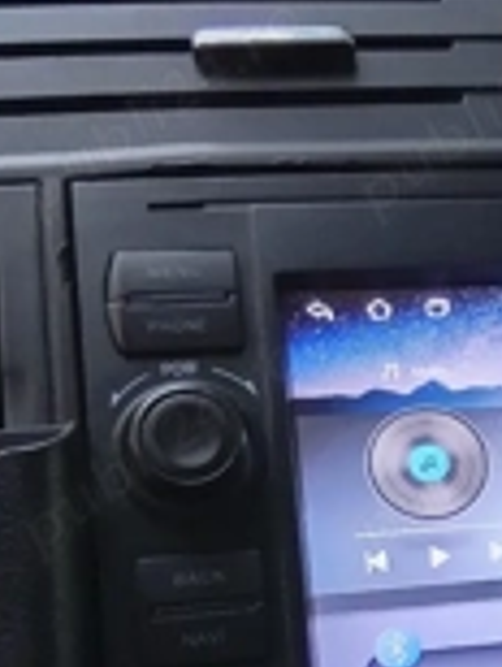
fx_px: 1350
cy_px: 494
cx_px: 584
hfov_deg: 19.9
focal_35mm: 70
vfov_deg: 27.4
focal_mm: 3.84
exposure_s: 1/33.4
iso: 682
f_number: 1.8
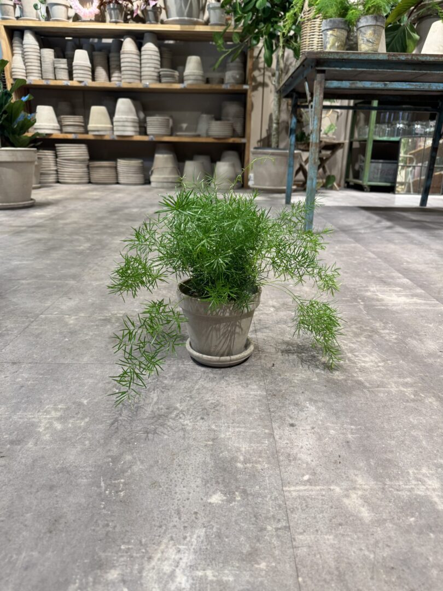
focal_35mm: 24
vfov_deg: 71.6
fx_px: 410
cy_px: 296
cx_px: 222
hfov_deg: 56.8
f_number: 1.78
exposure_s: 1/100
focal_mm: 6.76
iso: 125
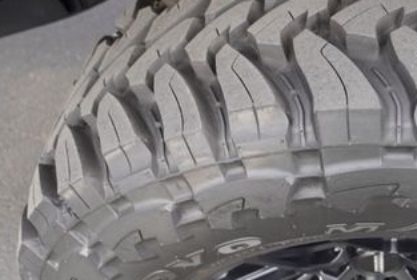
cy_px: 185
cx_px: 390
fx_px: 569
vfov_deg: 27.5
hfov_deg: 37.2
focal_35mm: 49
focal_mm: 16
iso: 250
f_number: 4
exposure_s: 1/160
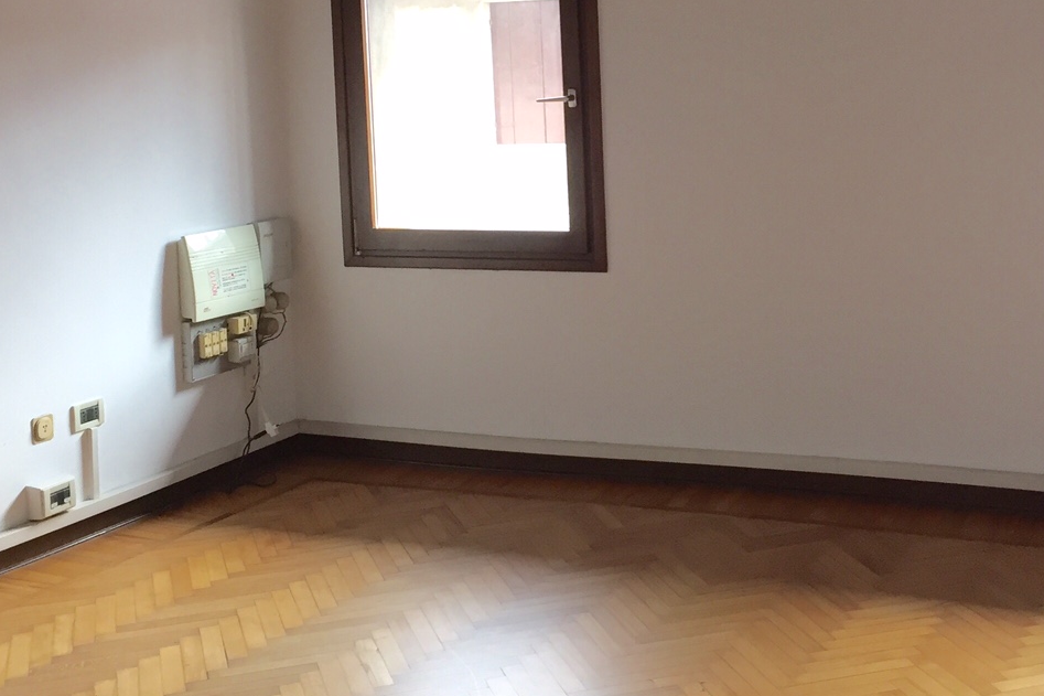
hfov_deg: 38.1
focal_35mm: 52
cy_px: 143
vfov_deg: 25.6
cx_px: 595
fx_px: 1508
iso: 32
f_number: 2.2
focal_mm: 4.15
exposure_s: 1/33
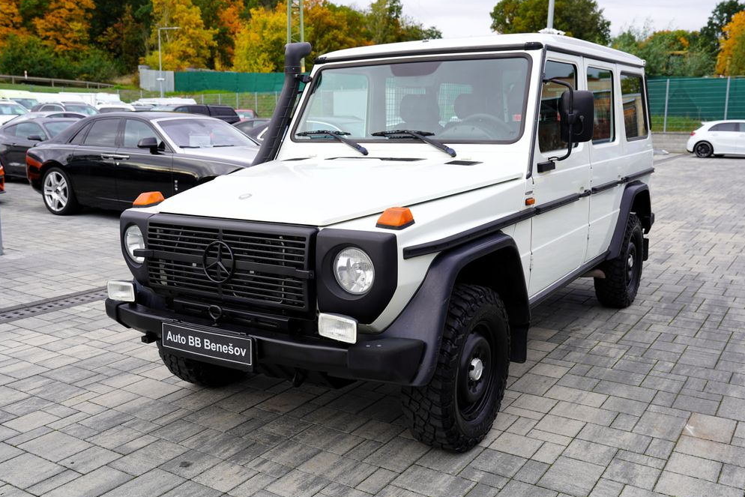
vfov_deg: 38.9
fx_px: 704
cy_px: 248
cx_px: 378
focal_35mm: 34
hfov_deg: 55.8
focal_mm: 33
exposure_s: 1/80
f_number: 5.6
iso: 100
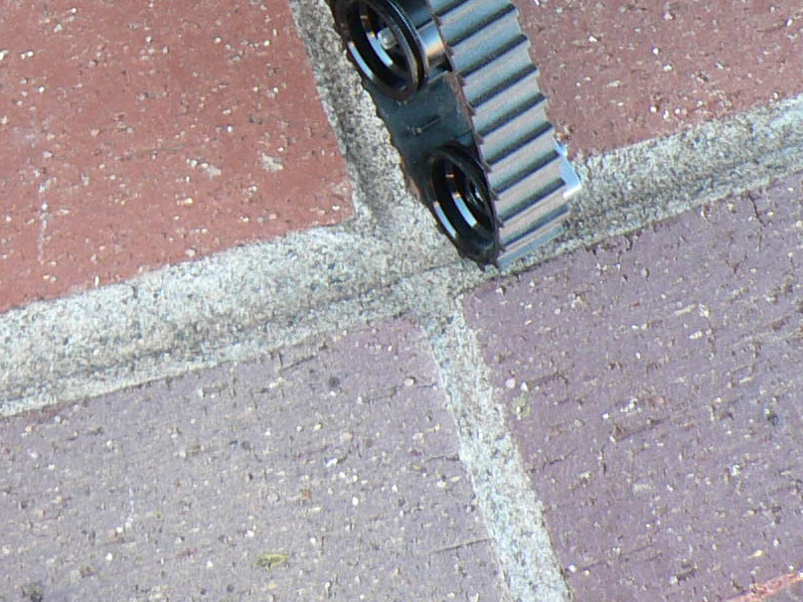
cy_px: -296
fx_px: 2644
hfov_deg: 16.7
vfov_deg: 12.4
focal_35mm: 114
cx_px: -85
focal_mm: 6
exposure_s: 1/30
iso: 80
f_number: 2.8
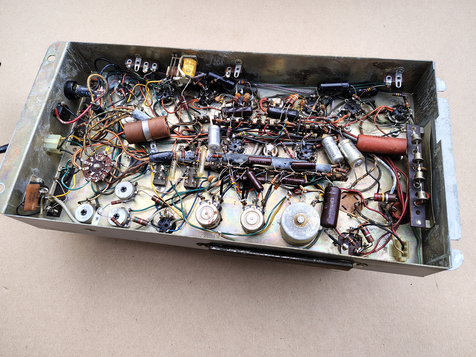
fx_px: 344
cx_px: 234
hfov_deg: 69.4
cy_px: 177
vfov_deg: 54.9
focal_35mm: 25
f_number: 1.8
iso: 100
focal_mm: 5.56
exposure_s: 1/281
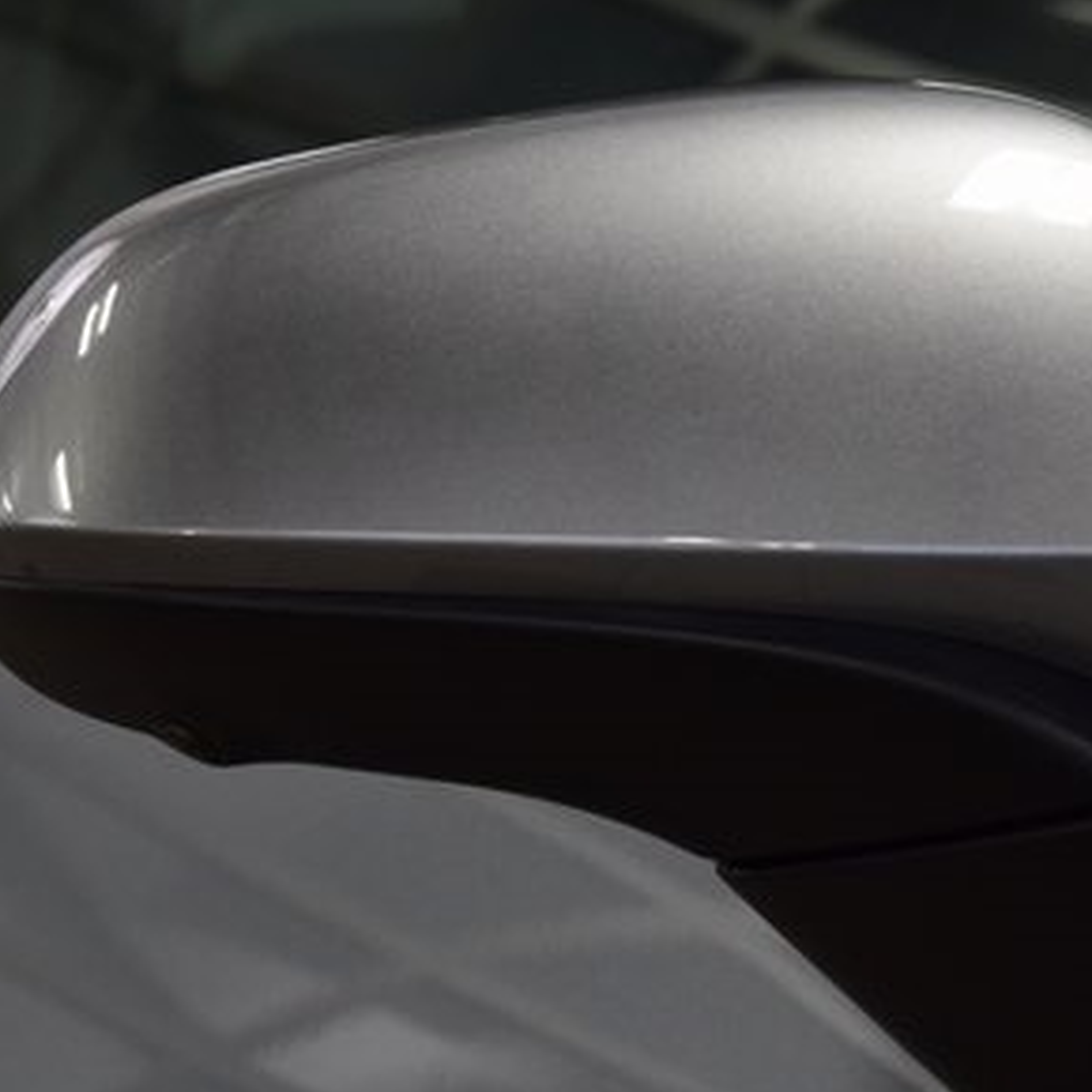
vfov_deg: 8.9
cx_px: 772
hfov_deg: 8.9
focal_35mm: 197
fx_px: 7031
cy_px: 491
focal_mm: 70
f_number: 6.3
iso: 1600
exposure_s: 1/125
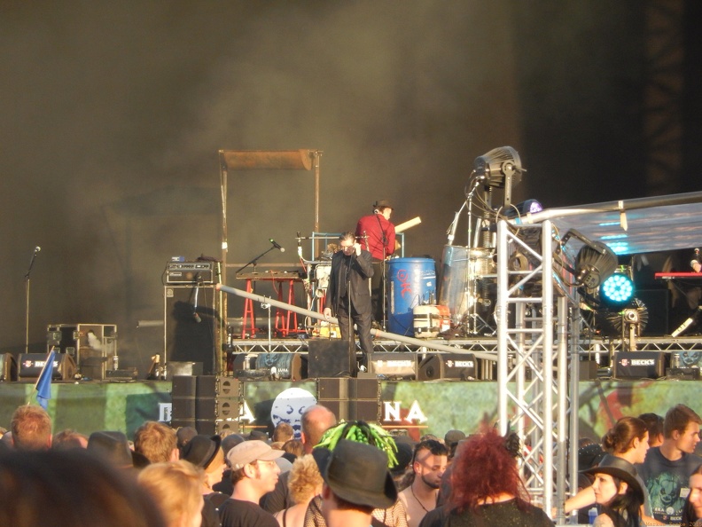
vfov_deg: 2.7
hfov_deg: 3.6
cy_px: 264
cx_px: 351
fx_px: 11154
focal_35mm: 550
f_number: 6.3
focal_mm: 99
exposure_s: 1/125
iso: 320
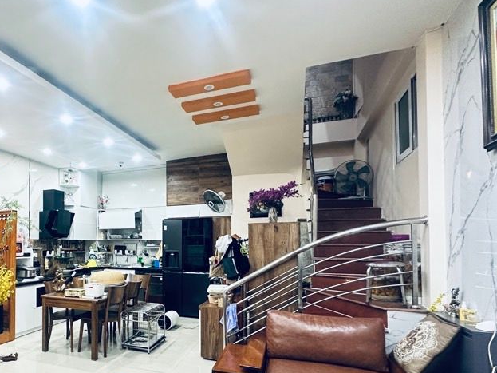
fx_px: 330
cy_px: 239
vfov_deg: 57.9
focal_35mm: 23
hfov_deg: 70.7
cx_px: 147
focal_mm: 2.22
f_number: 2.2
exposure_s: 1/50
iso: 500
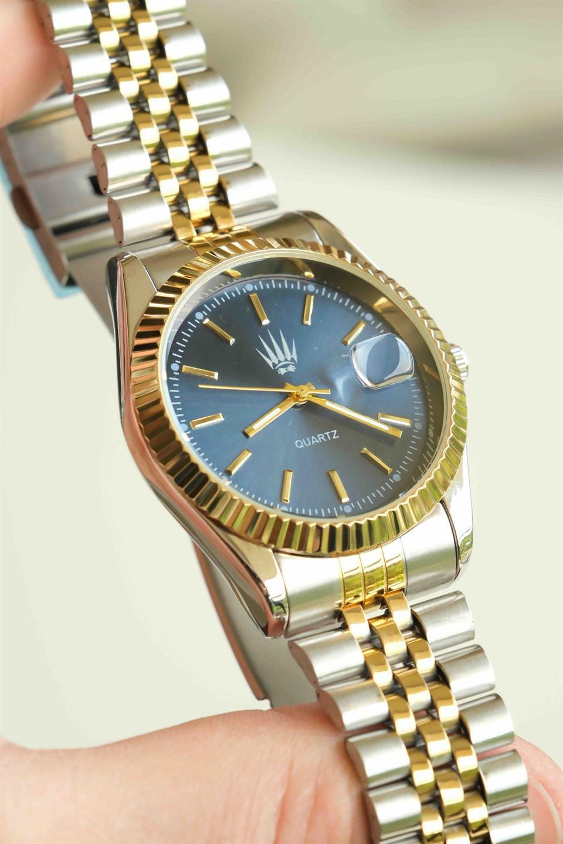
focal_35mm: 120
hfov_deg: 11.4
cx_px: 282
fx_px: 2815
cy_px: 422
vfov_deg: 17.1
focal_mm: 80
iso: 250
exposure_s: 1/40
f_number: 8
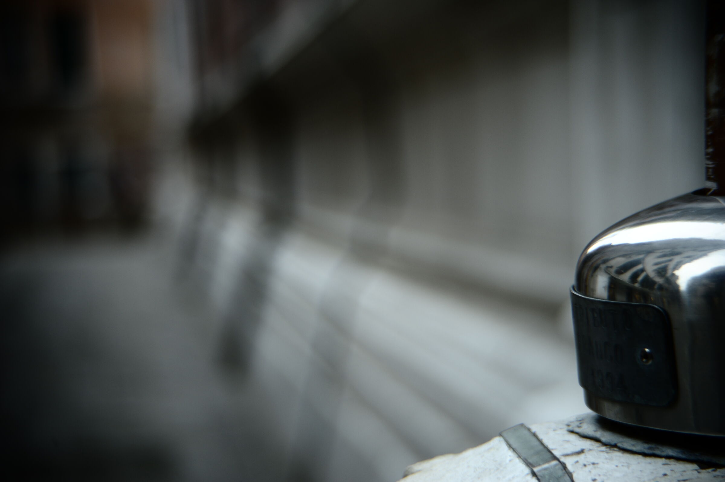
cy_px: 241
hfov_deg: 45.5
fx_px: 865
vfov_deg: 31.1
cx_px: 362
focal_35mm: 43
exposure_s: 1/200
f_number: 3.5
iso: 400
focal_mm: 43
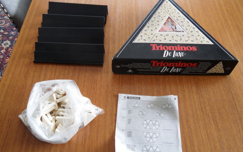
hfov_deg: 62.9
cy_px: 84
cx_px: 121
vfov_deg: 41.8
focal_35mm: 30
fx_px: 199
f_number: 3.4
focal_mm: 5
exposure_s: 1/30
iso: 200
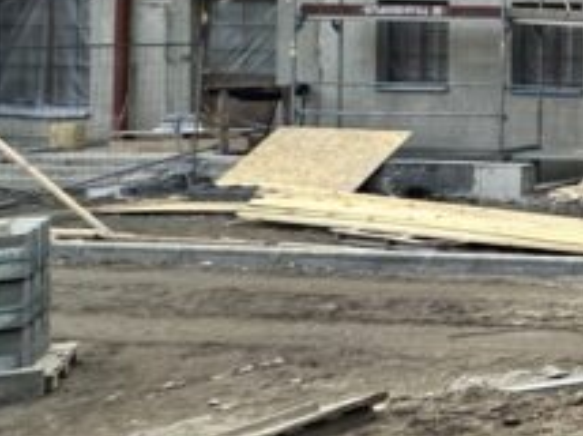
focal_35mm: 67
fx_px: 1127
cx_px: 1384
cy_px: 46
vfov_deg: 21.4
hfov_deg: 15.4
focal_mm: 2.22
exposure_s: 1/363
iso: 40
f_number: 2.2
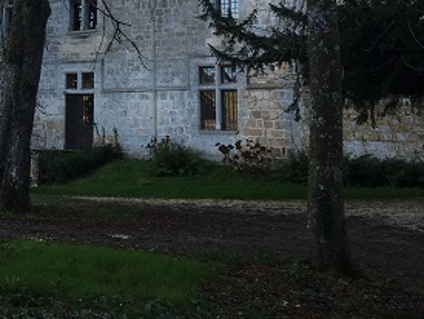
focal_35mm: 68
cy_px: -52
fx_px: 834
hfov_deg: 27.0
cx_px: 5
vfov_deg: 20.4
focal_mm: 4.15
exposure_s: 1/154
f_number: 2.2
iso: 25
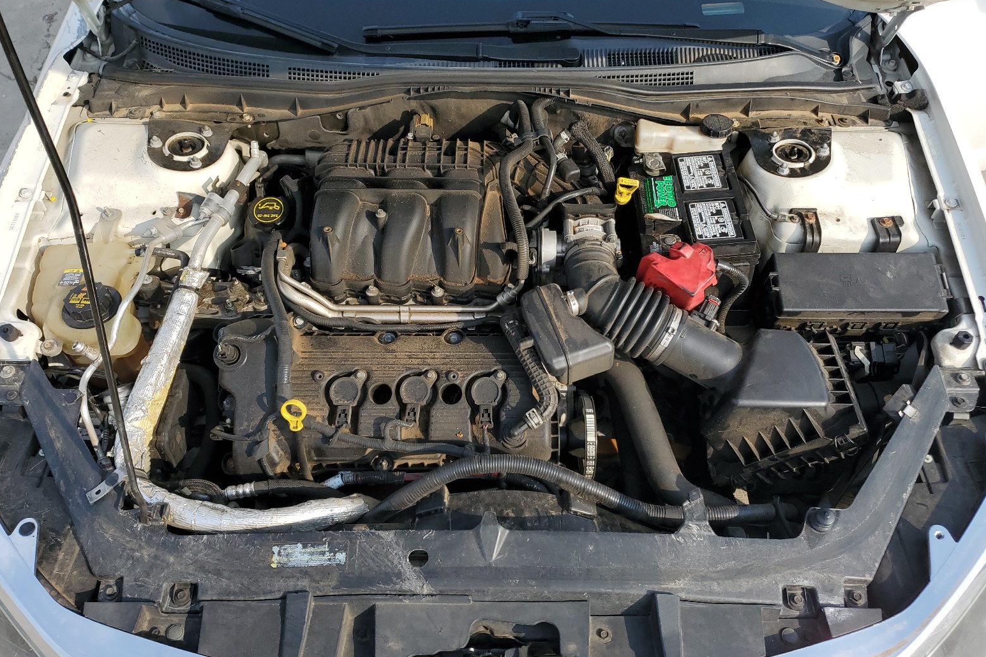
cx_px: 498
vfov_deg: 46.4
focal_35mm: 28
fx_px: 767
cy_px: 334
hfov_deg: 65.5
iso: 50
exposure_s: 1/2000
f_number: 1.5
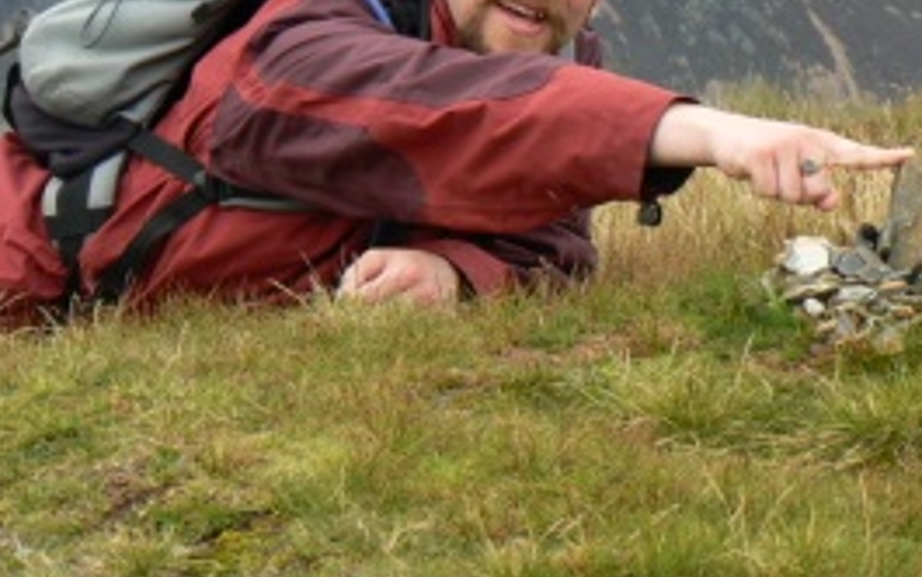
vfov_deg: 7.2
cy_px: 101
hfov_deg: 11.4
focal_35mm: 183
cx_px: 713
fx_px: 4601
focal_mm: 17.7
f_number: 5
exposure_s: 1/100
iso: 80
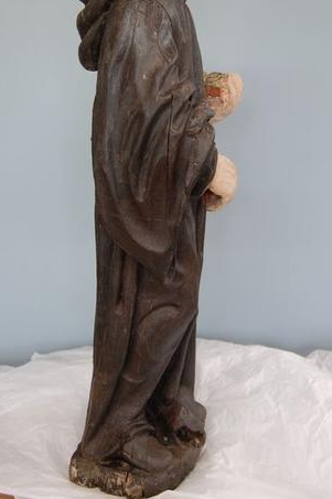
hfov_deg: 29.4
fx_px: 633
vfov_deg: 42.7
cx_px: 164
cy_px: 182
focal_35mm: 46
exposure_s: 1/50
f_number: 3.8
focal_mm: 23
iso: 400
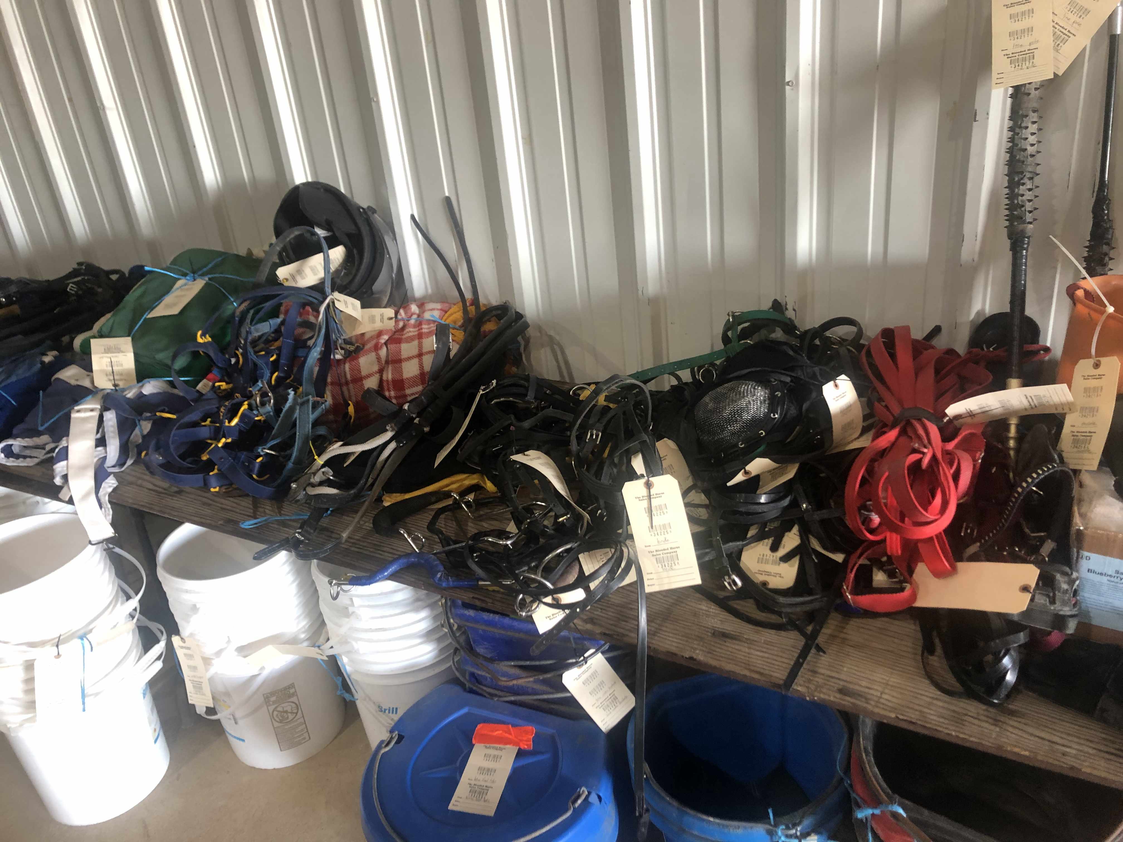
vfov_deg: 49.7
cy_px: 421
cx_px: 562
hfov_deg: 63.4
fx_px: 908
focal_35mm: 28
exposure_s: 1/15
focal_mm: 4
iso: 40
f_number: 1.8
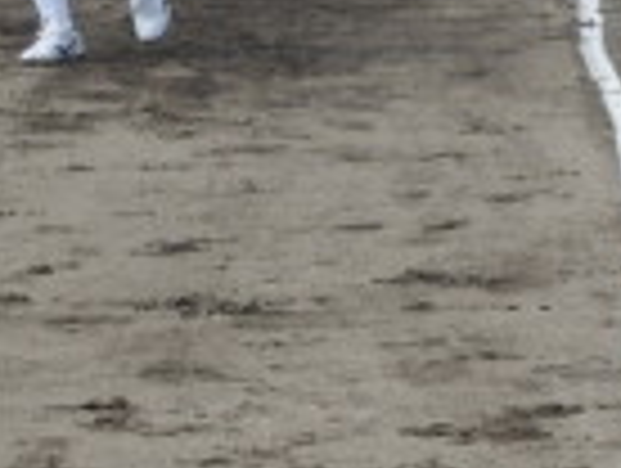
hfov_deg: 4.3
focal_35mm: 456
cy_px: 328
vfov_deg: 3.3
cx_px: 652
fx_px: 8195
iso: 100
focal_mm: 18.8
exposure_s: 1/400
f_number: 4.8
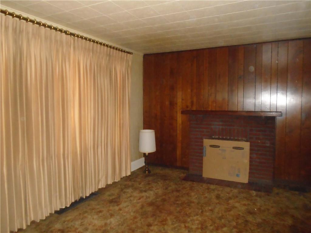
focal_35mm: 26
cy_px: 116
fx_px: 234
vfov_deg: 53.1
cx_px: 156
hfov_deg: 67.3
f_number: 3.2
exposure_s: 1/30
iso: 800
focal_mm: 4.6
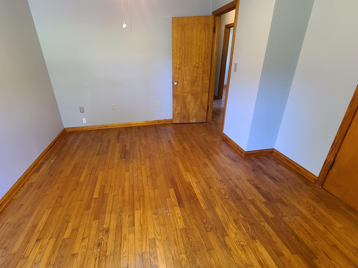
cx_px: 157
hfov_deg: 94.0
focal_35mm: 16
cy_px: 142
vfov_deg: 78.0
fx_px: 165
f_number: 2.2
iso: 320
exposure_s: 1/40
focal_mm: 2.2
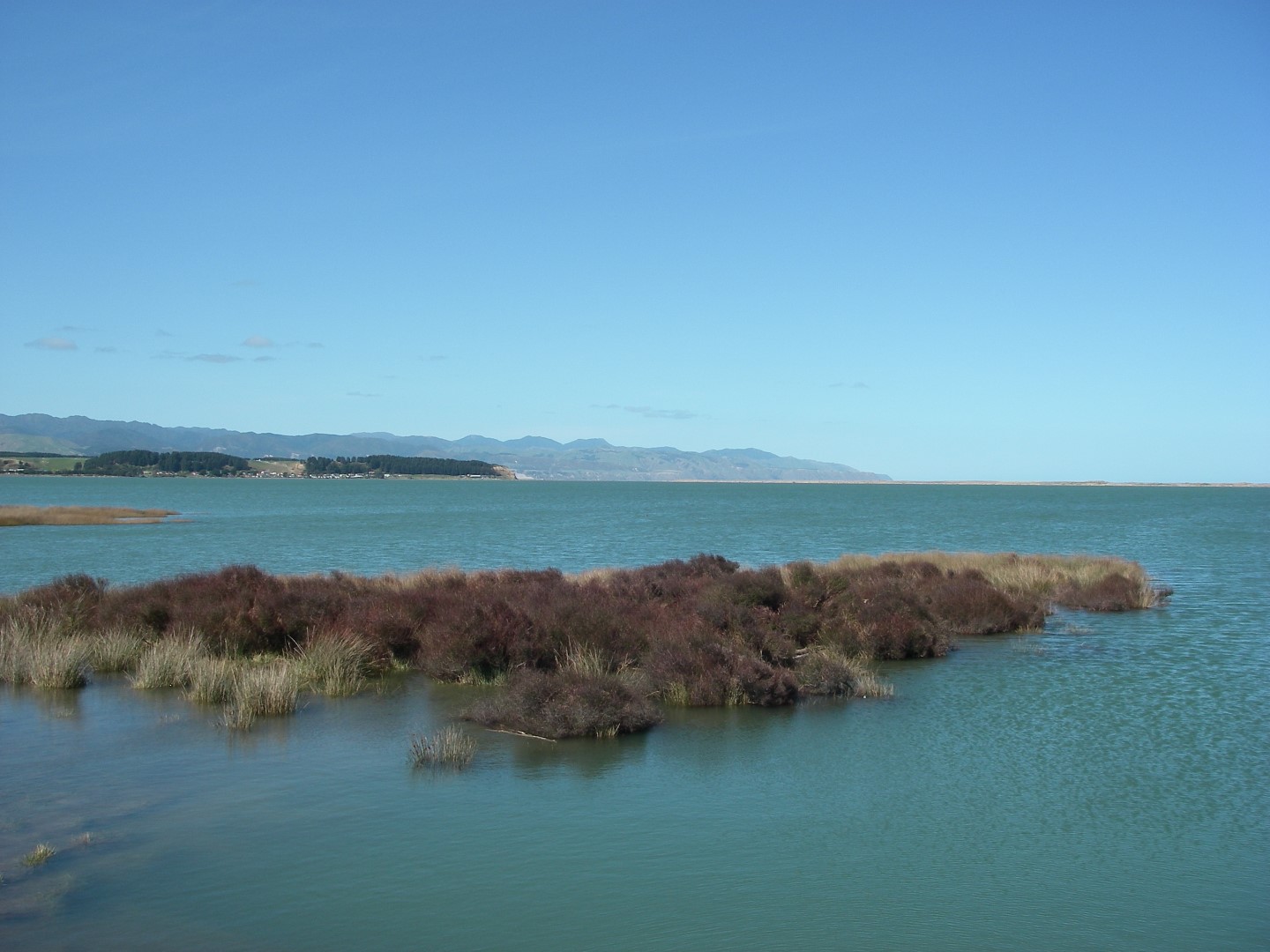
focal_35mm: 38
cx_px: 635
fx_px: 1394
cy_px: 476
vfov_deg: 37.7
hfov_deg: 49.0
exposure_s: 1/200
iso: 64
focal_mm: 6.3
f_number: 6.6
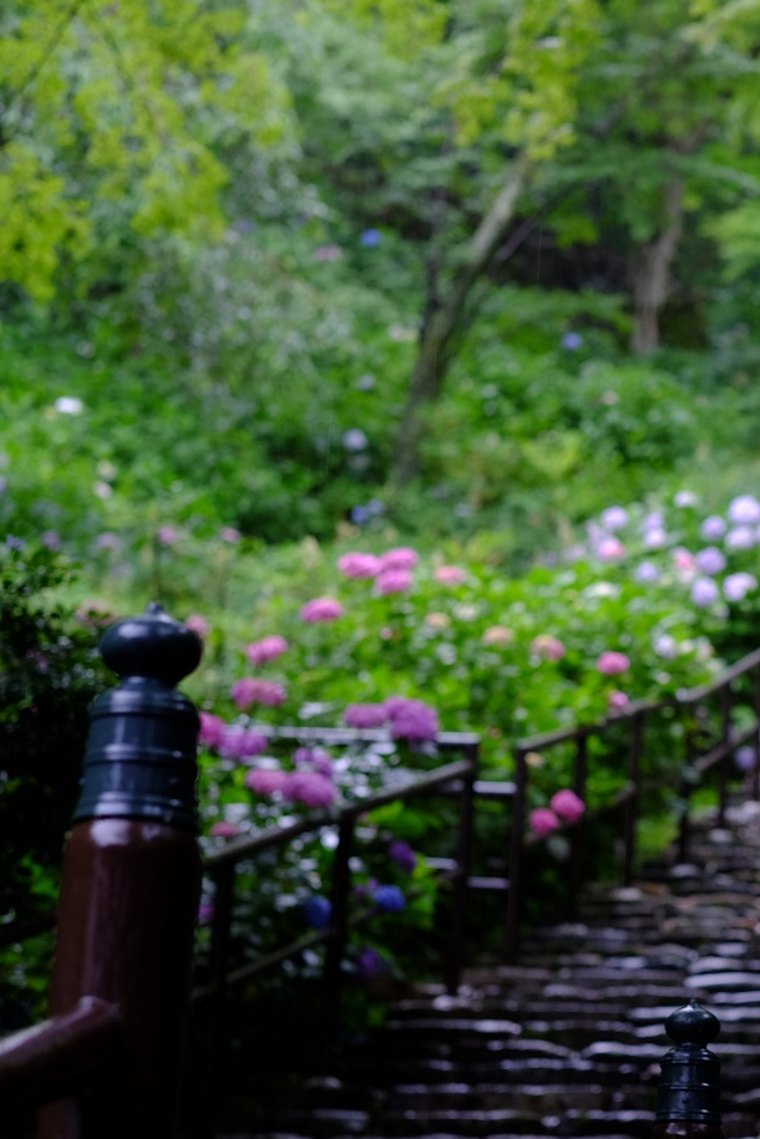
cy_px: 570
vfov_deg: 16.1
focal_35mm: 127
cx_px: 848
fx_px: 4021
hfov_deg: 10.7
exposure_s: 1/60
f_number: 2.8
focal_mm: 56
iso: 250
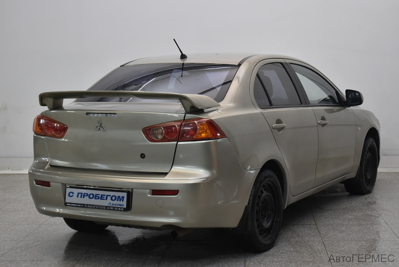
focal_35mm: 69
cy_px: 134
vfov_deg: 19.8
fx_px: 765
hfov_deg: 29.2
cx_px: 200
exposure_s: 1/80
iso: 900
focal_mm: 46
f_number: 5.3
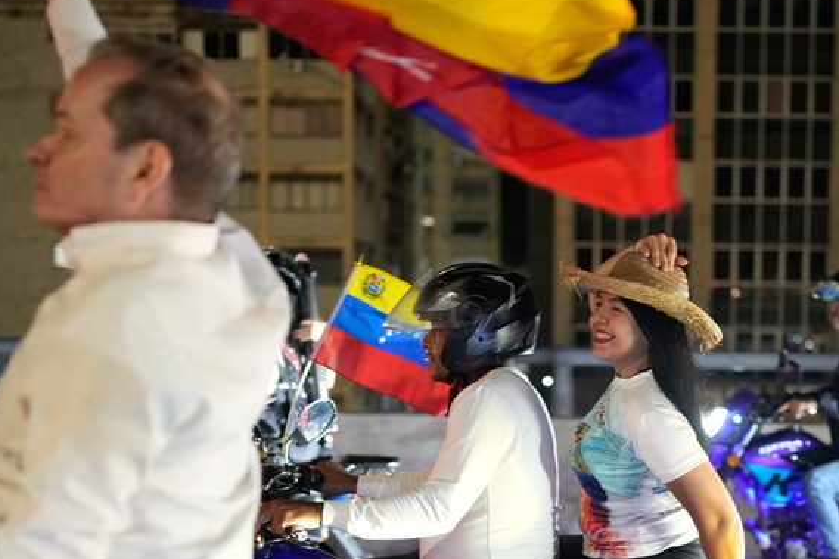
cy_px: 411
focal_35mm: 63
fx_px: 1468
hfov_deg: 31.7
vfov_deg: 21.4
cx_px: 557
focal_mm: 35
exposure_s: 1/125
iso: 2500
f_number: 1.4
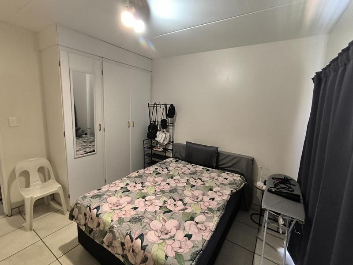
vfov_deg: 78.1
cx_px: 176
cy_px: 132
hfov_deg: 94.5
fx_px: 163
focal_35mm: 16
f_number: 2.2
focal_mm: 1.65
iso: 500
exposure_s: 1/33.3
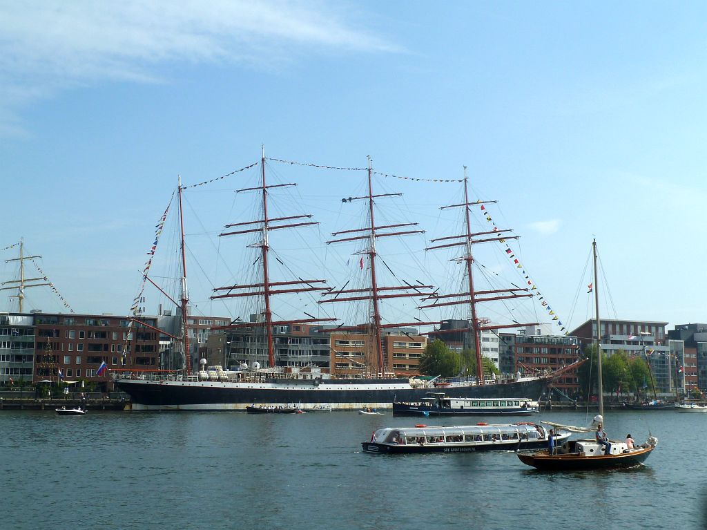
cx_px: 354
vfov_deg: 30.2
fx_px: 980
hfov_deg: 39.7
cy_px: 265
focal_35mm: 48
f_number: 5.6
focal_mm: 7.9
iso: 80
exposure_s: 1/400
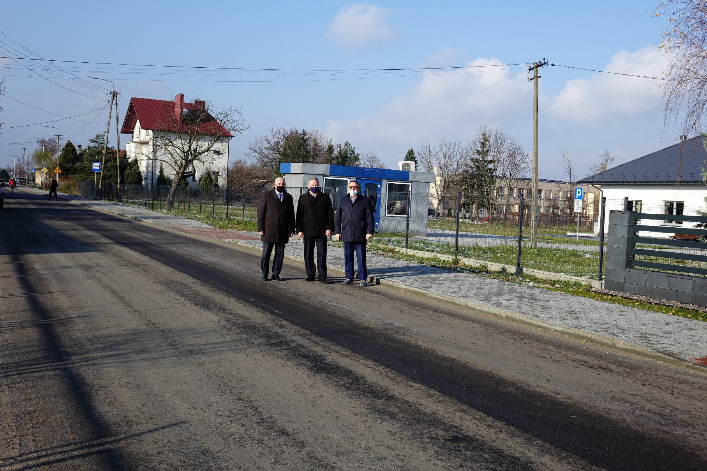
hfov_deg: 47.4
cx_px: 361
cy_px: 234
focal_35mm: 41
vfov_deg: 32.6
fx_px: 805
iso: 125
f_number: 4
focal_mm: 14.84
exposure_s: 1/800
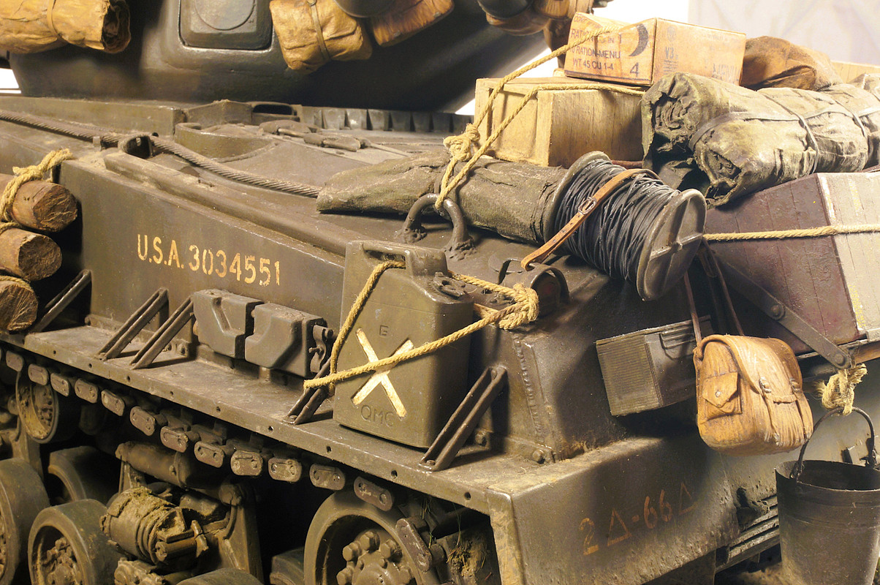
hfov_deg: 43.6
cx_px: 440
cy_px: 292
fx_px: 1099
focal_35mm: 45
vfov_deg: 29.8
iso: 320
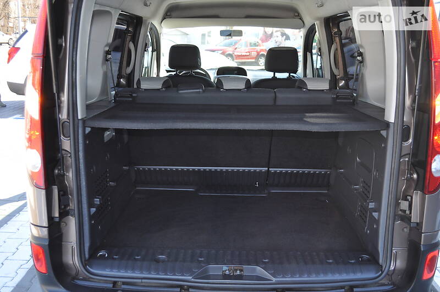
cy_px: 146
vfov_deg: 39.9
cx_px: 220
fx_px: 403
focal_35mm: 33
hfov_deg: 57.3
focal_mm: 22
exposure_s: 1/160
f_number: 4
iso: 400
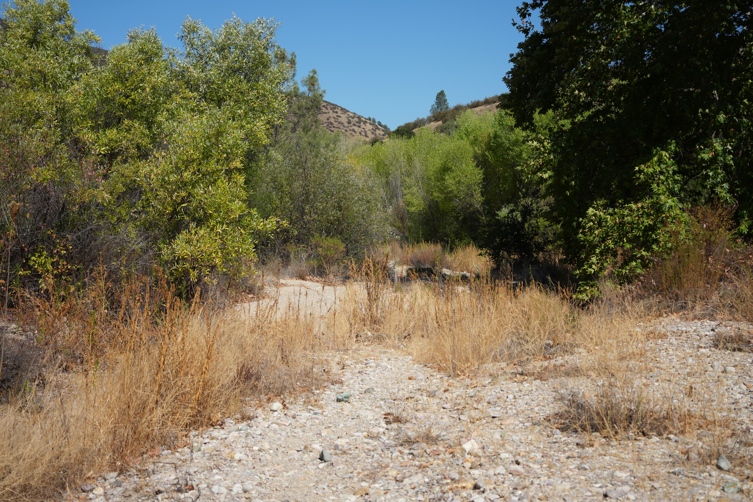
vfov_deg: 27.0
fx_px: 1046
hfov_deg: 39.6
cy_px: 251
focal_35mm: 50
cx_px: 376
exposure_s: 1/1000
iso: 100
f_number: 4.5
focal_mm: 50
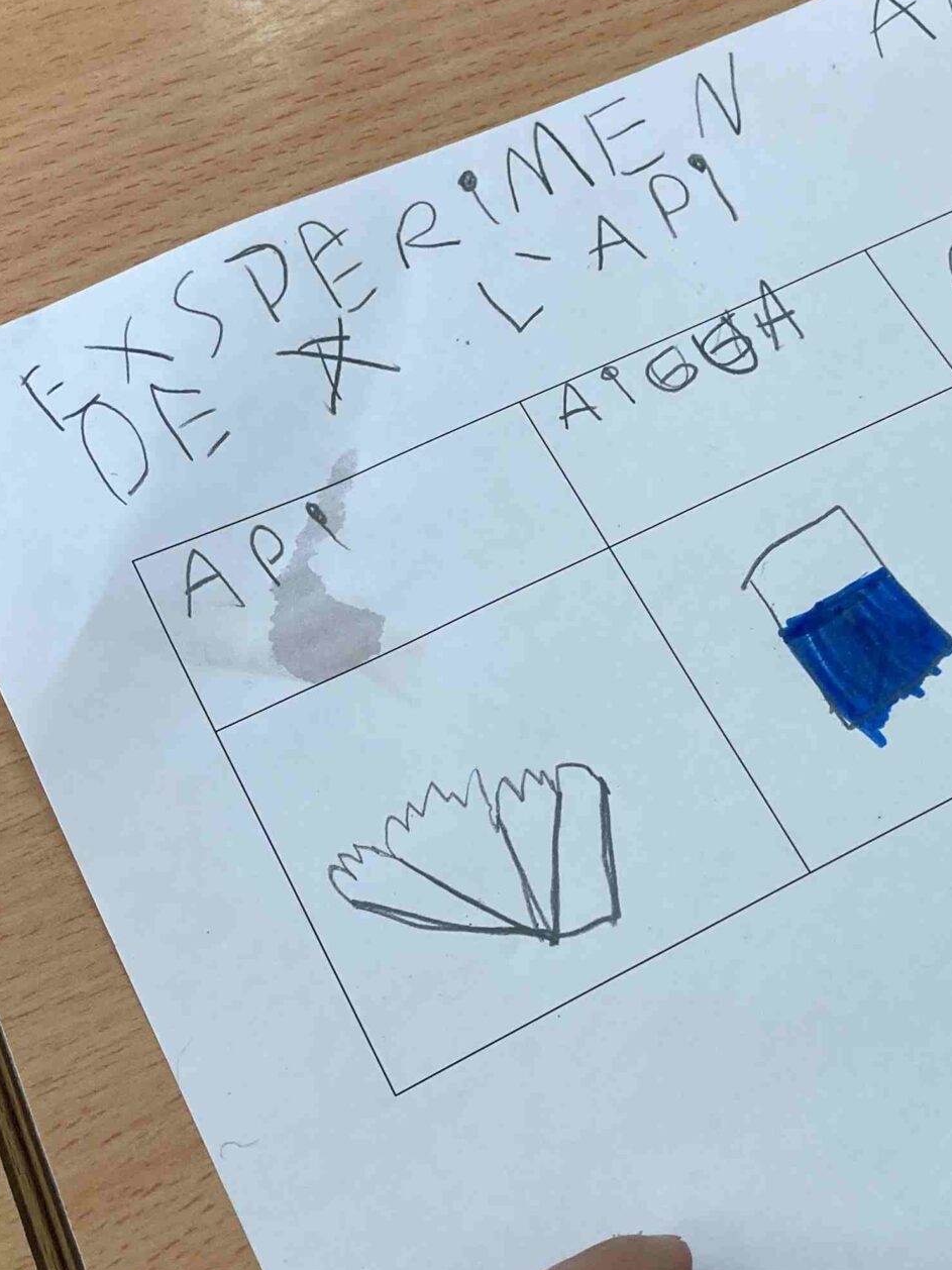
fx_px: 2091
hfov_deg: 25.5
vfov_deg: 33.7
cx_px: 627
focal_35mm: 57
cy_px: 554
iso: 50
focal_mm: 3.99
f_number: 1.8
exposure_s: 1/100
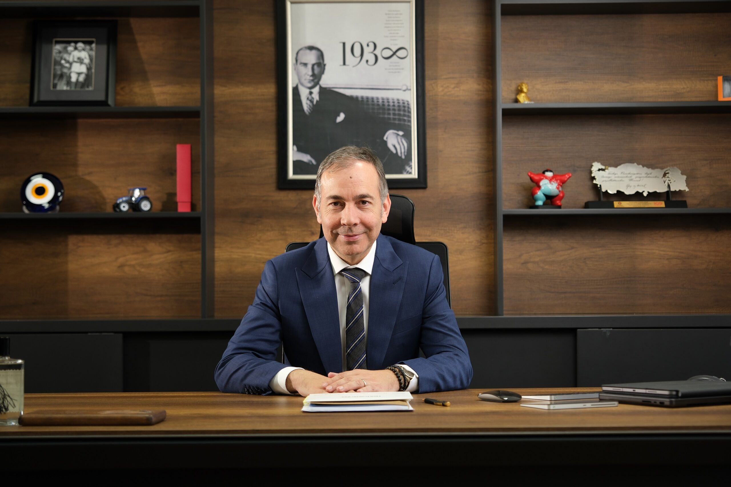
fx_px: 1300
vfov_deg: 21.2
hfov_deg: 31.4
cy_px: 244
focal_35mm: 64
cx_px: 366
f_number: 2.8
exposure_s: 1/80
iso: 250
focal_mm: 42.7
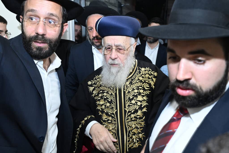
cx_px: 114
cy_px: 76
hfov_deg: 56.5
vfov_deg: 39.4
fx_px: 213
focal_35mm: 34
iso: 2000
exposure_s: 1/125
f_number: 6.3
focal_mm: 33.5
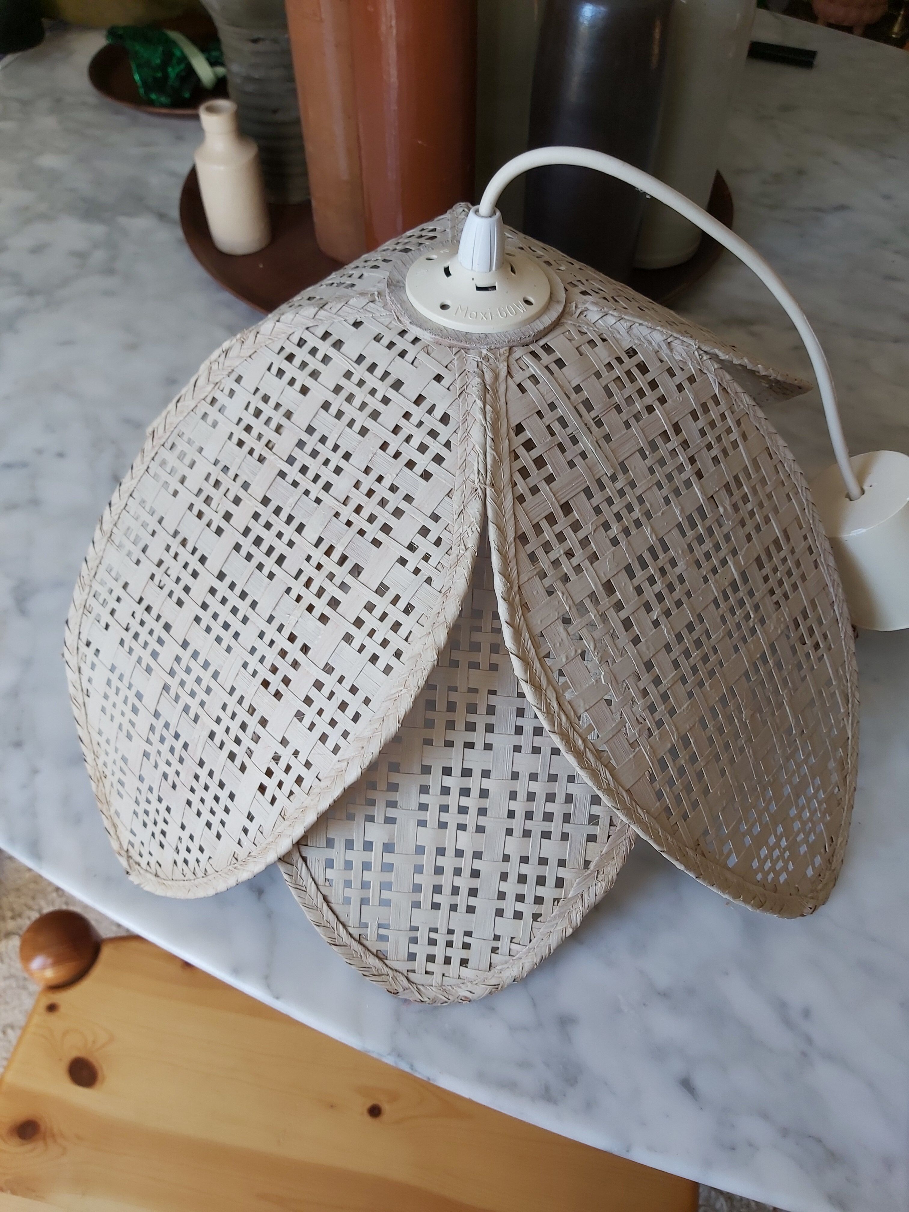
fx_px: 910
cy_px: 606
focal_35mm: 26
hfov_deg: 53.1
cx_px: 454
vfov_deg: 67.3
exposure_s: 1/102
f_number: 1.7
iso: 64
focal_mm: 3.92
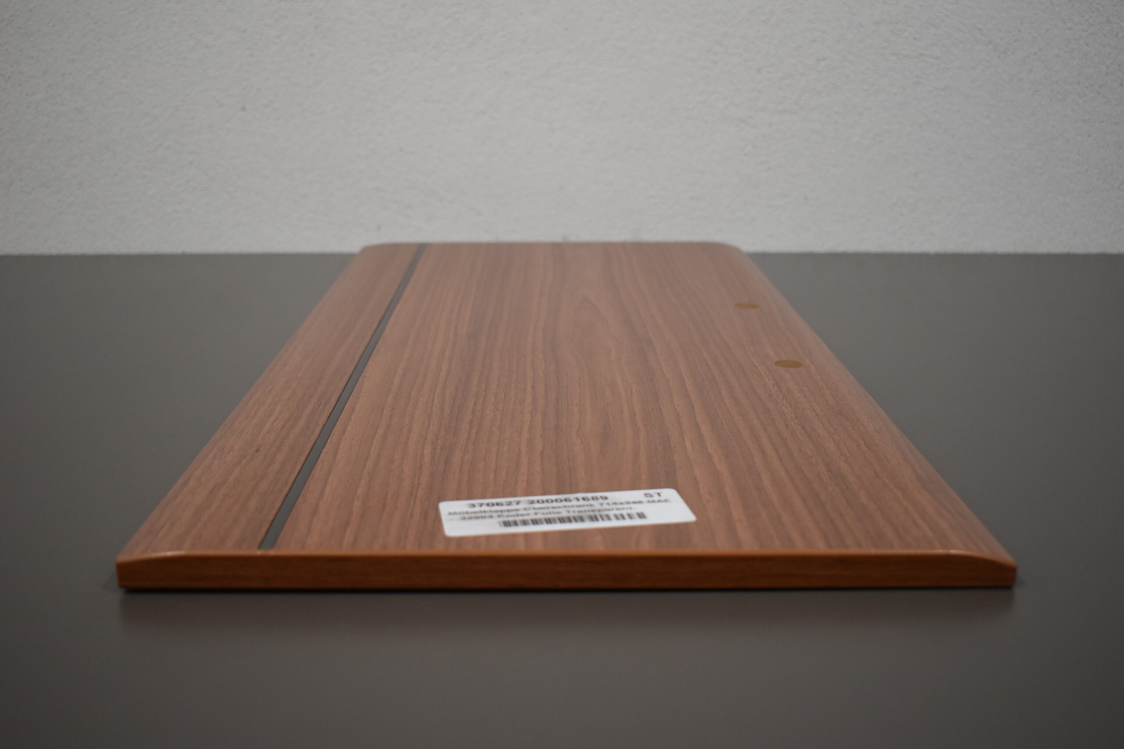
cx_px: 562
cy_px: 374
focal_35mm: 40
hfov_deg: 47.9
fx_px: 1264
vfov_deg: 33.0
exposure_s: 1/250
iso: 640
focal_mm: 27
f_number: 4
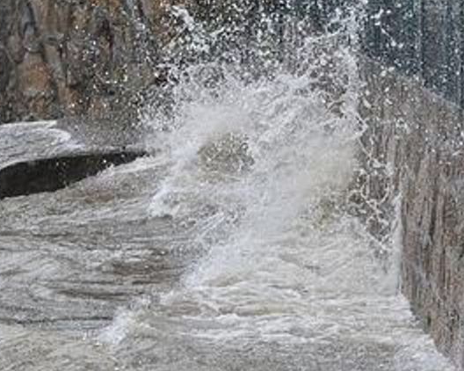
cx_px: 507
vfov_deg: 2.7
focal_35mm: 569
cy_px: 137
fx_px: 7811
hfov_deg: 3.4
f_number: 4.5
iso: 400
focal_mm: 200
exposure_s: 1/500
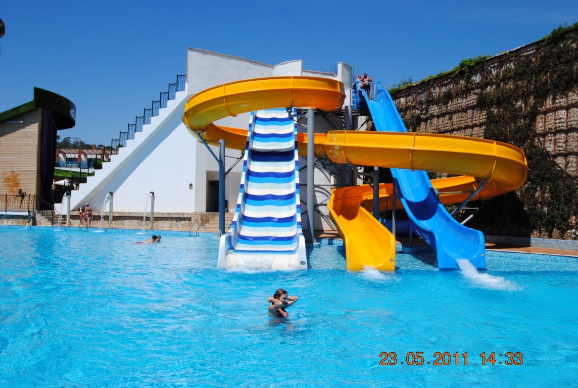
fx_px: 531
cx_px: 289
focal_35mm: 33
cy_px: 194
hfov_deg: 57.1
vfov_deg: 40.1
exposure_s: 1/320
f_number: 9
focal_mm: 22
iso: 100
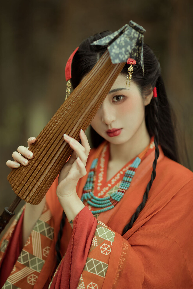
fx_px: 683
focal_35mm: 85
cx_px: 96
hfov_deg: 16.1
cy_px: 144
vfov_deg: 23.9
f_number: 1.4
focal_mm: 85
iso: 100
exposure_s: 1/400
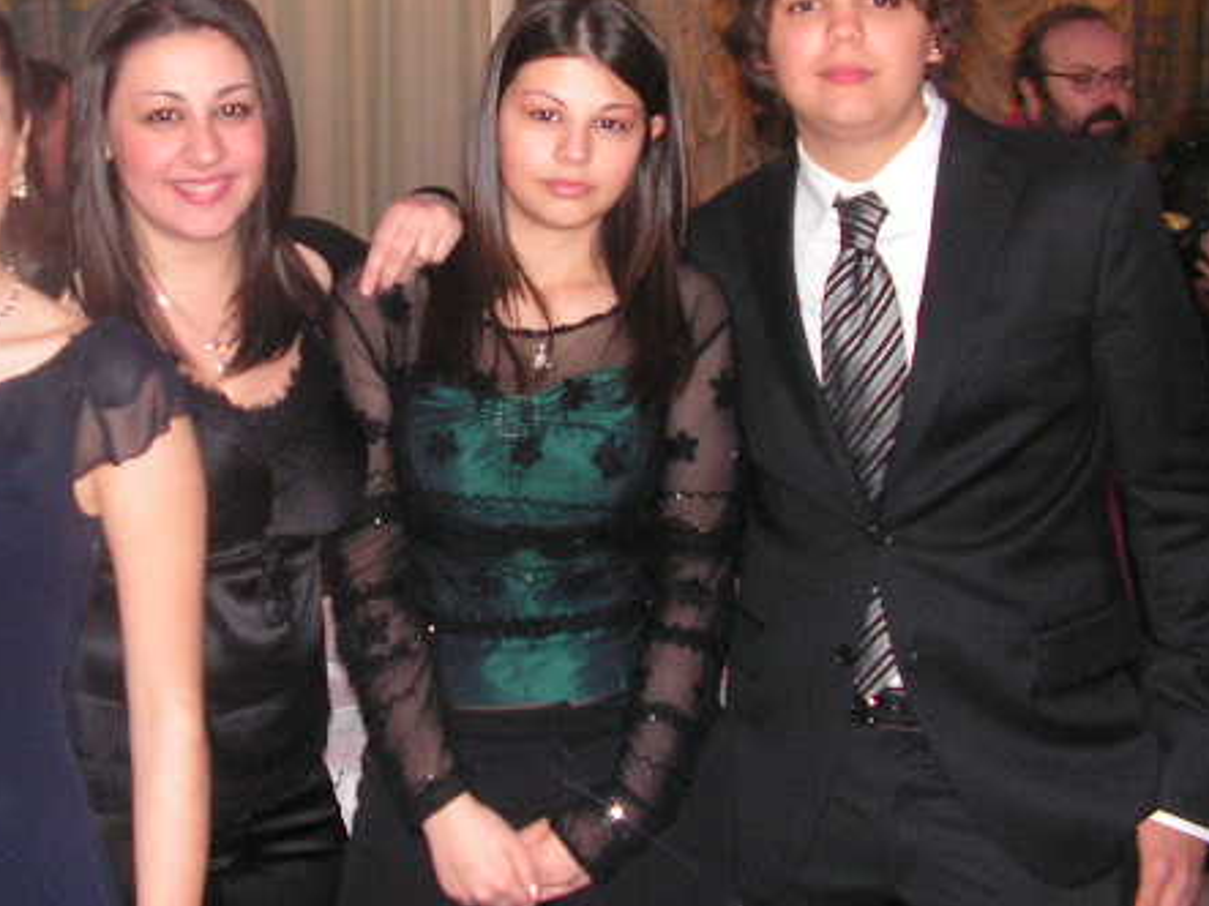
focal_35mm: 52
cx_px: 437
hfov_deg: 36.6
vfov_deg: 27.9
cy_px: 338
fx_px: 1816
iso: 200
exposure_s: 1/40
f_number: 3.2
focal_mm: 6
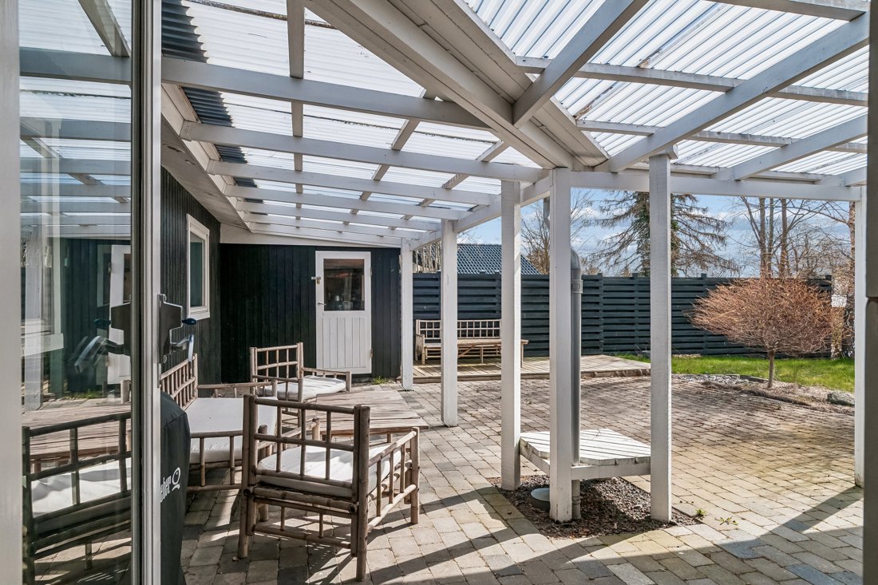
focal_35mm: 21
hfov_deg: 81.2
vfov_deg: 59.5
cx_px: 439
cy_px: 292
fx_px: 512
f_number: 10
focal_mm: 14
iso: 200
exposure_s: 1/250
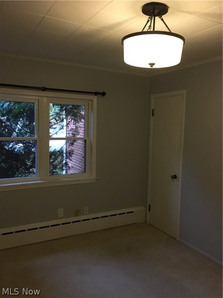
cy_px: 149
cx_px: 112
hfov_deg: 48.2
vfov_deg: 61.7
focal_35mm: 29
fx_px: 249
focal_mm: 4.15
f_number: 2.2
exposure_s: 1/15
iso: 250
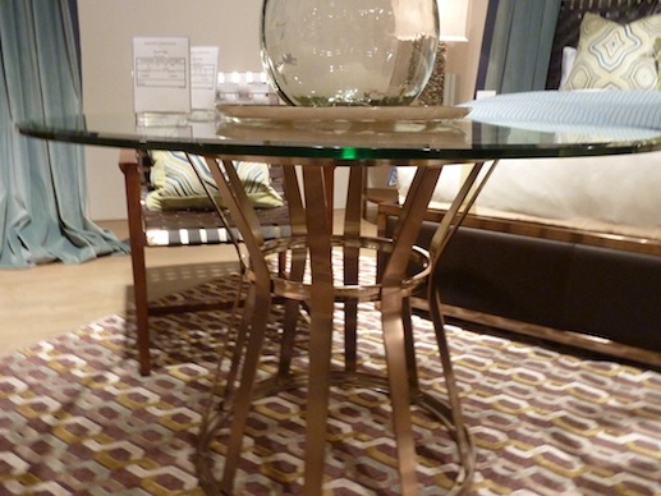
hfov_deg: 61.6
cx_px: 325
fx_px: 554
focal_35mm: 29
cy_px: 271
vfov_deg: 48.2
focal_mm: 4.1
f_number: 3.3
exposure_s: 1/8
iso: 400
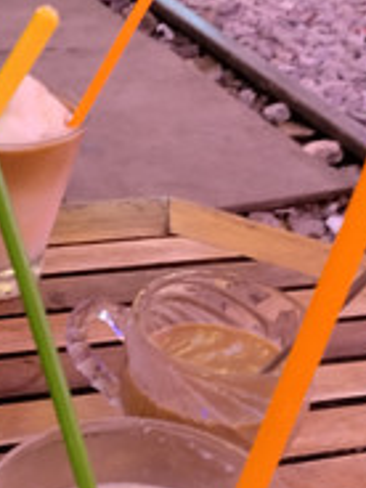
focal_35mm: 79
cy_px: 170
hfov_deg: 18.6
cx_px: 97
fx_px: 1114
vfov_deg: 24.6
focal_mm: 4.22
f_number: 1.8
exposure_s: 1/33.3
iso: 160
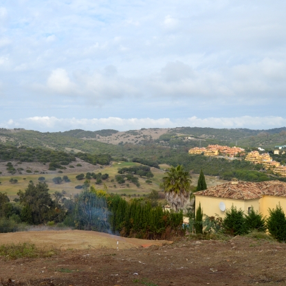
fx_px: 439
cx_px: 100
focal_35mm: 47
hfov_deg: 35.8
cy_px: 141
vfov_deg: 36.1
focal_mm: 24
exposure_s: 1/250
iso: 100
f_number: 8
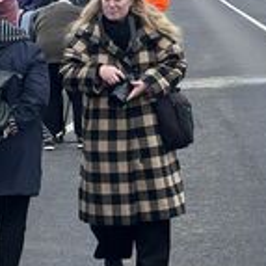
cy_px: -41
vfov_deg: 9.7
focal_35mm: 178
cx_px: 257
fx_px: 1547
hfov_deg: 9.8
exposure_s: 1/663
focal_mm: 6.86
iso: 64
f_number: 1.78
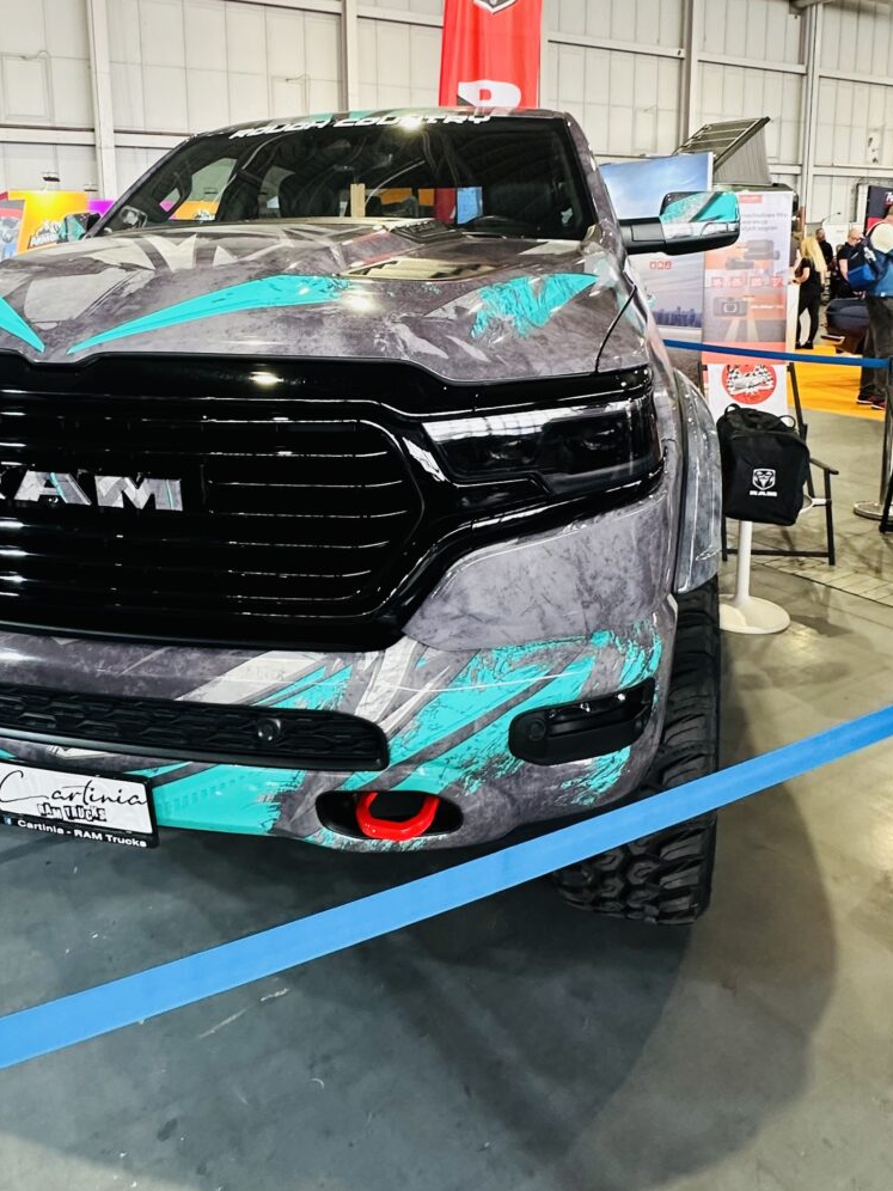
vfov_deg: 63.8
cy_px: 404
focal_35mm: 27
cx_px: 372
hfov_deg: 51.1
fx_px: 929
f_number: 2.2
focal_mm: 2.22
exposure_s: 1/50
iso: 250
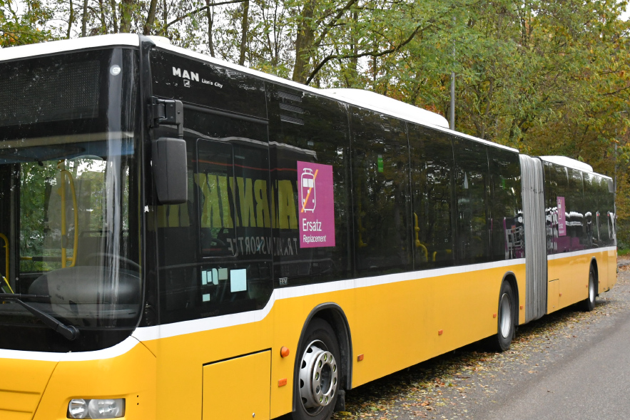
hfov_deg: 36.9
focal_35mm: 53
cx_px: 184
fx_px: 928
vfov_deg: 25.5
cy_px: 212
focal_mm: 24
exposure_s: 1/640
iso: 1600
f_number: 3.8
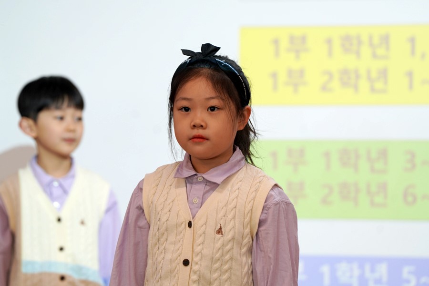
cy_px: 143
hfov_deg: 10.3
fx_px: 2383
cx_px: 214
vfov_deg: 6.9
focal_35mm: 200
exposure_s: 1/250
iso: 500
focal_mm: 200
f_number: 4
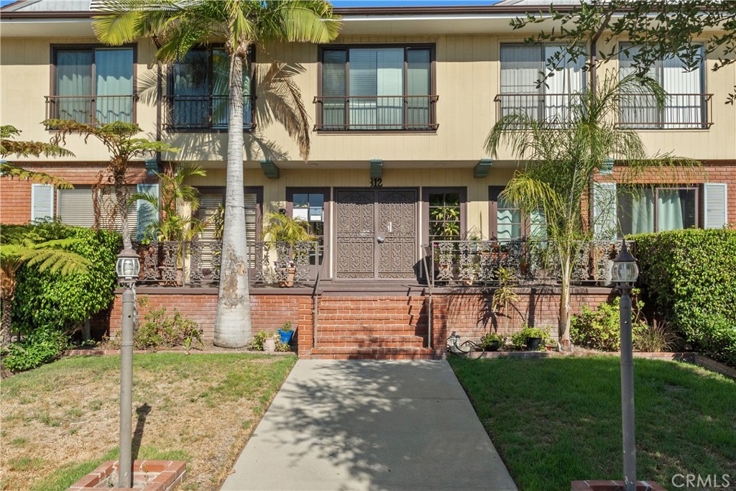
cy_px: 246
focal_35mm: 24
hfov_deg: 73.7
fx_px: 491
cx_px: 368
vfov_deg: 53.1
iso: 320
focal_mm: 16
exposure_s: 1/160
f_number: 13
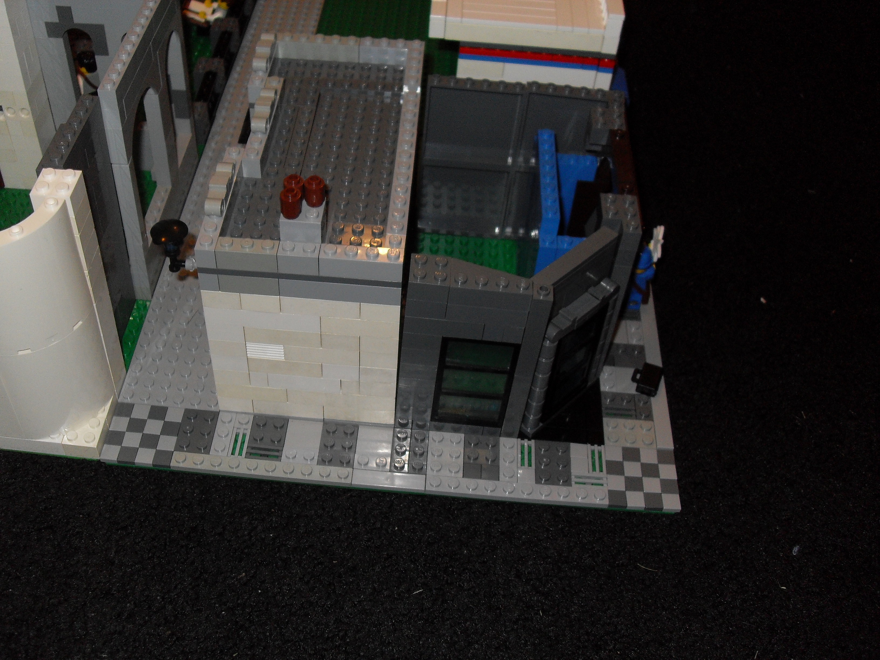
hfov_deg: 50.1
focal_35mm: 37
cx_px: 440
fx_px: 941
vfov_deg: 38.7
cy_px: 330
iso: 100
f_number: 2.8
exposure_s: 1/45
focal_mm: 6.3
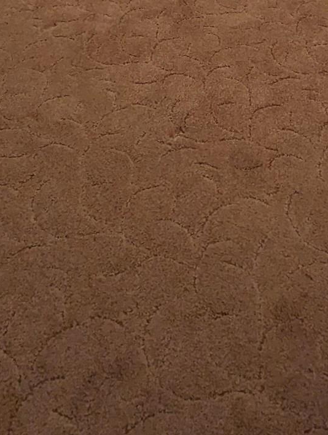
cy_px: -239
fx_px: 655
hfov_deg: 27.7
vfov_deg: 25.8
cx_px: 246
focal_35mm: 52
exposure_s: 1/30
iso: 56
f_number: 2.2
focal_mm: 2.35
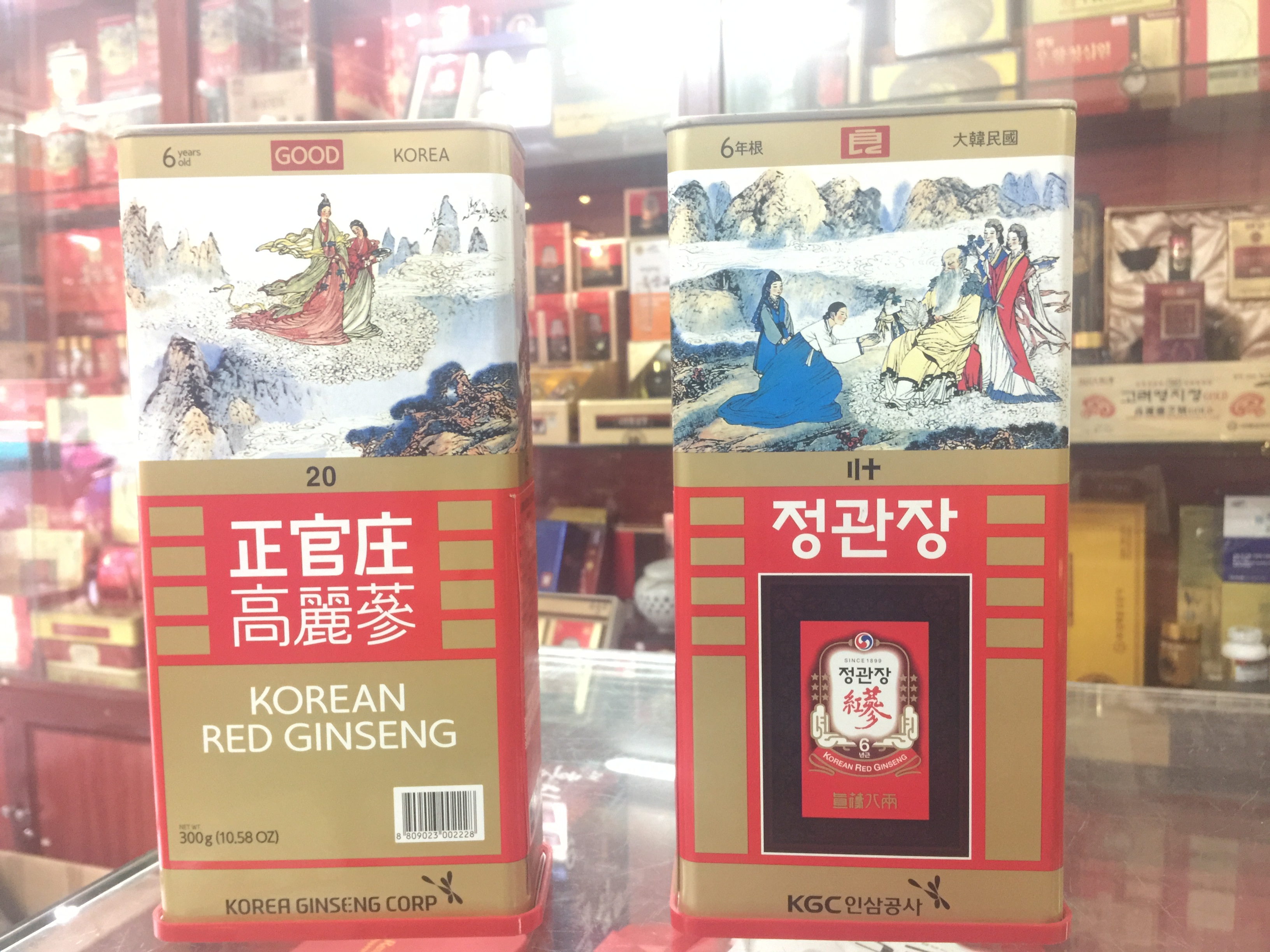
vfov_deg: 48.2
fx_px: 1064
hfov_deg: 61.7
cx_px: 635
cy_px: 476
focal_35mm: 29
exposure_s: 1/4
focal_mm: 4.15
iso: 125
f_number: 2.2
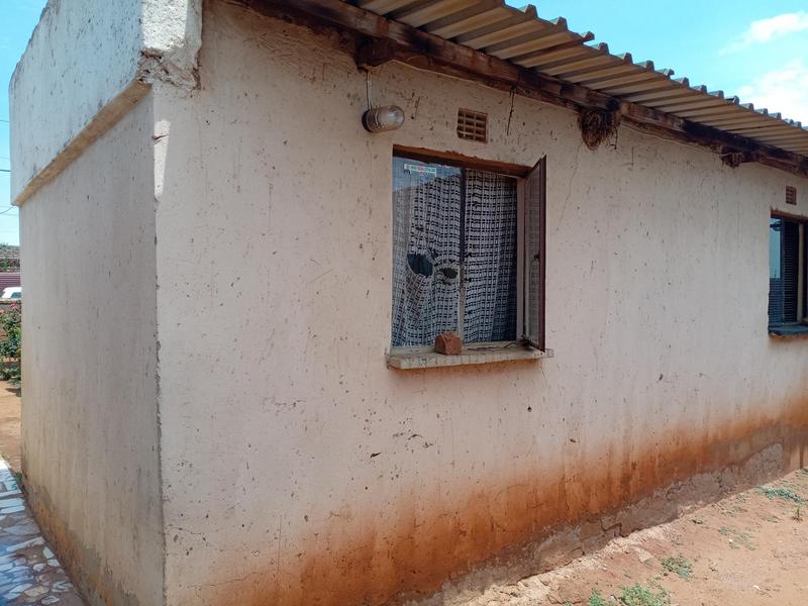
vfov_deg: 51.4
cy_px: 303
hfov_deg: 65.3
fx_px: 630
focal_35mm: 27
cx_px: 404
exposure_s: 1/493
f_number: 1.8
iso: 100
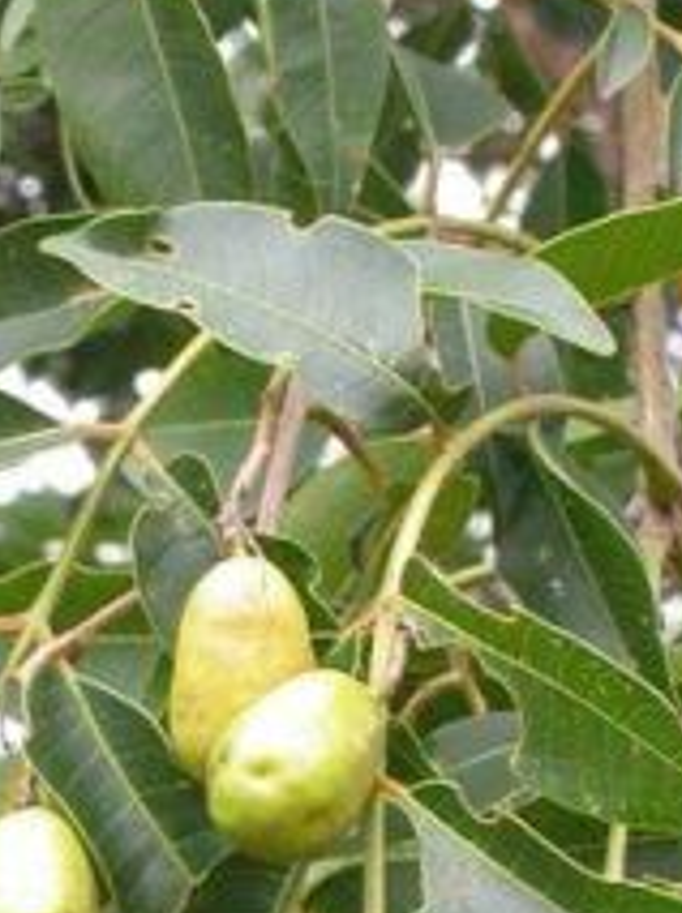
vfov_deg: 8.2
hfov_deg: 6.2
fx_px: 6324
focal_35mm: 240
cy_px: 1012
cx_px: 41
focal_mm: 21.1
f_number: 6.4
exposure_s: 1/472
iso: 800
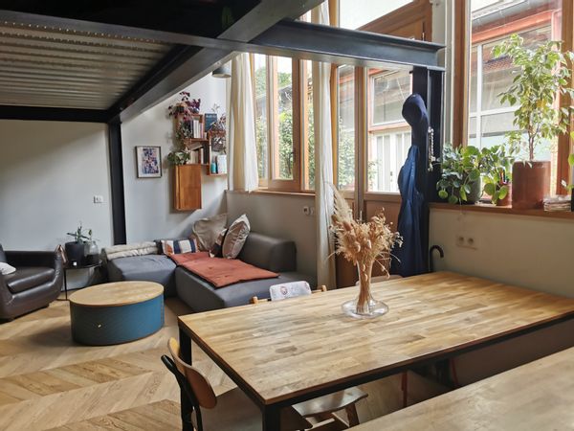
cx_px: 287
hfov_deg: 65.3
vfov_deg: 51.4
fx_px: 448
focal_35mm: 27
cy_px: 216
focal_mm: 5.56
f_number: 1.6
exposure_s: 1/99.9
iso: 50
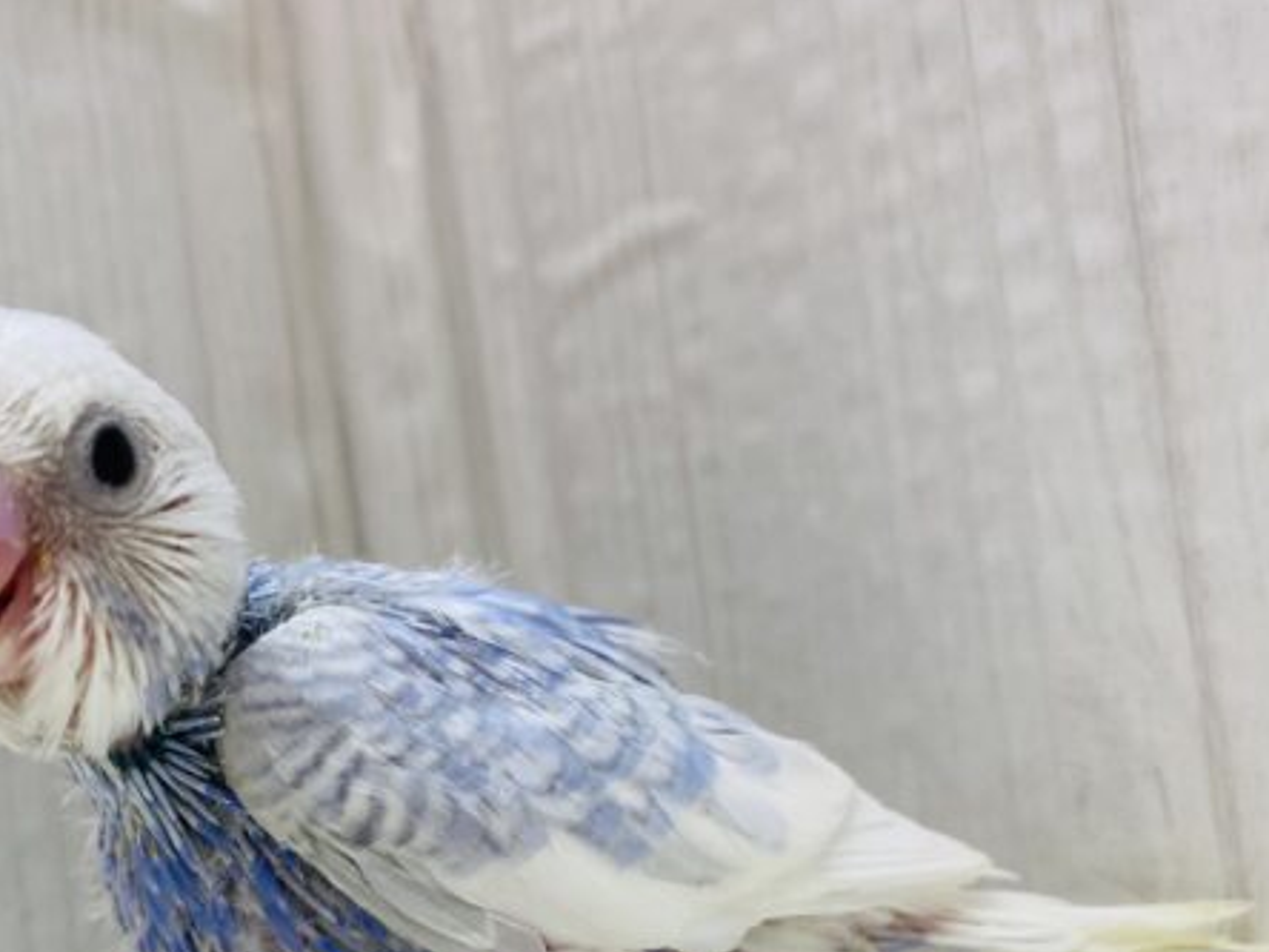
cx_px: 477
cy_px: 675
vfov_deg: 38.9
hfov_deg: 50.8
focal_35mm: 36
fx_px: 1320
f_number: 1.8
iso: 50
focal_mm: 4.25
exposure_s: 1/100
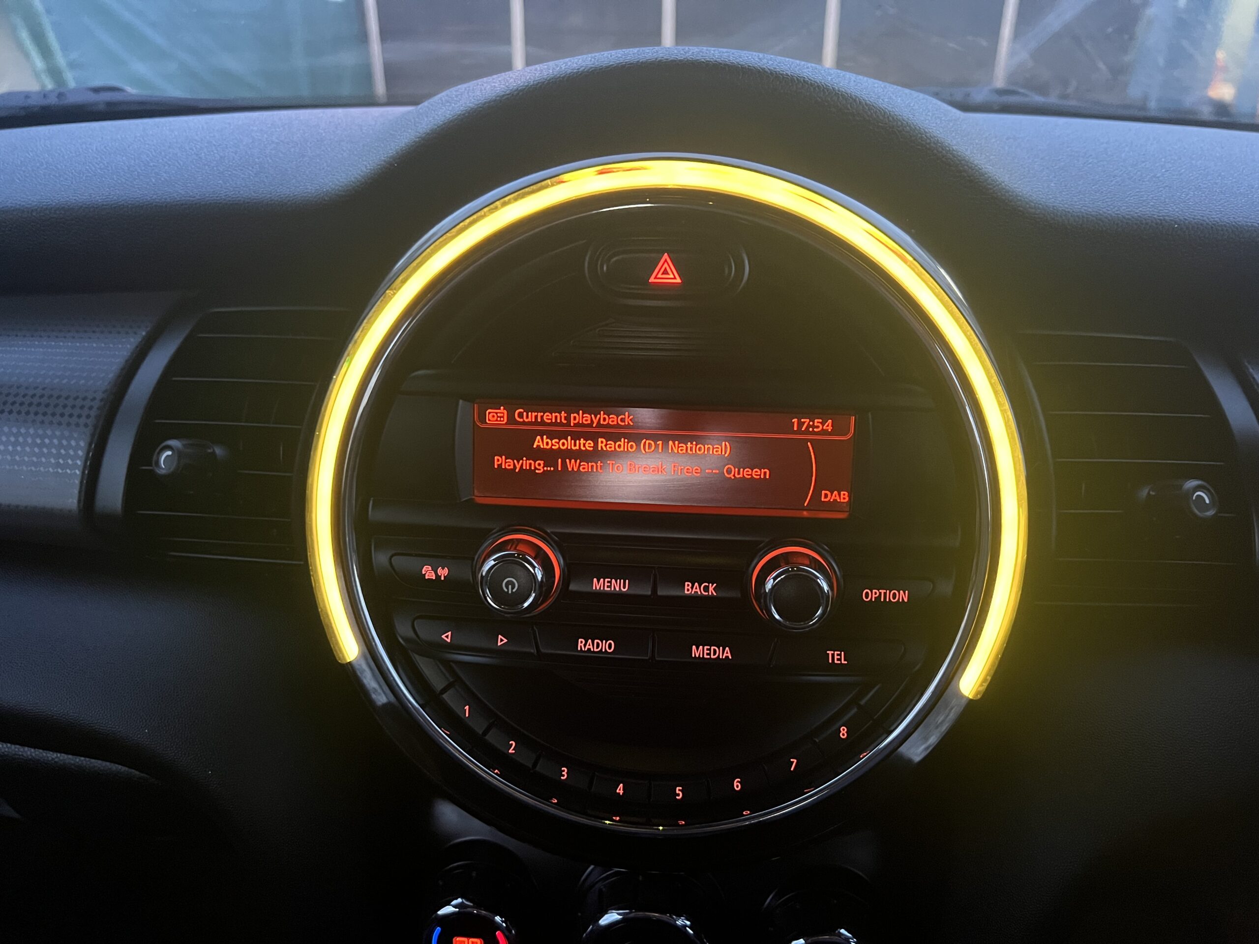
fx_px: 946
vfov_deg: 53.1
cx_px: 630
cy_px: 472
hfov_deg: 67.3
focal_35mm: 26
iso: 640
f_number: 1.5
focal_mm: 5.7
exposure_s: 1/34
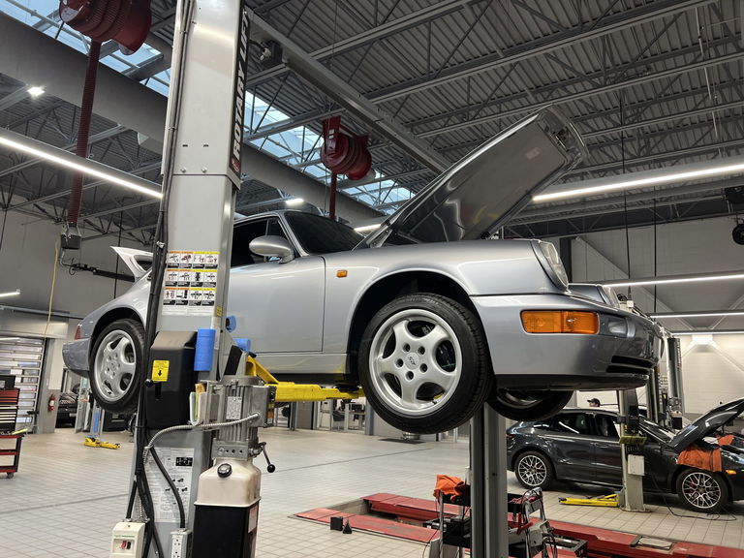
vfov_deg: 53.1
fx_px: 559
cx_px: 372
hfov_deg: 67.3
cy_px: 279
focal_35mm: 26
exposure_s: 1/120
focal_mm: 5.7
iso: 125
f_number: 1.5
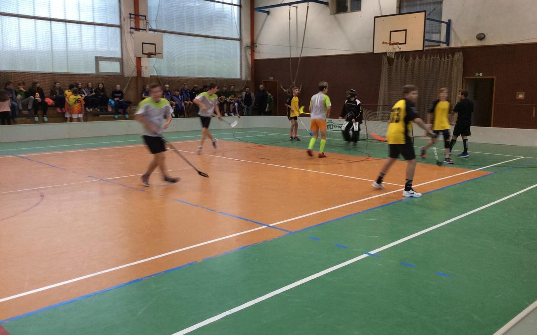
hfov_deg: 56.7
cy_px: 151
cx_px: 269
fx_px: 498
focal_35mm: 34
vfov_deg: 37.2
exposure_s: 1/25
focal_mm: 3.3
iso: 64
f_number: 2.4
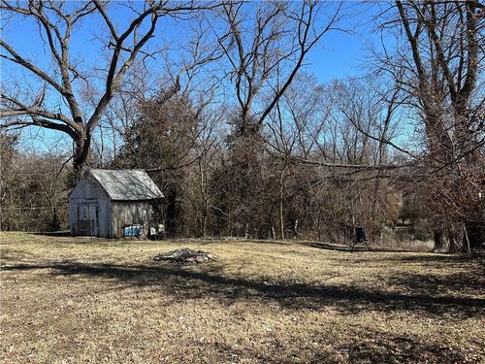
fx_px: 336
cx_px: 242
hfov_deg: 71.6
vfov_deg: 56.8
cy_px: 182
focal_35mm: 24
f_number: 1.78
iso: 80
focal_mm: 6.86
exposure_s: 1/2353
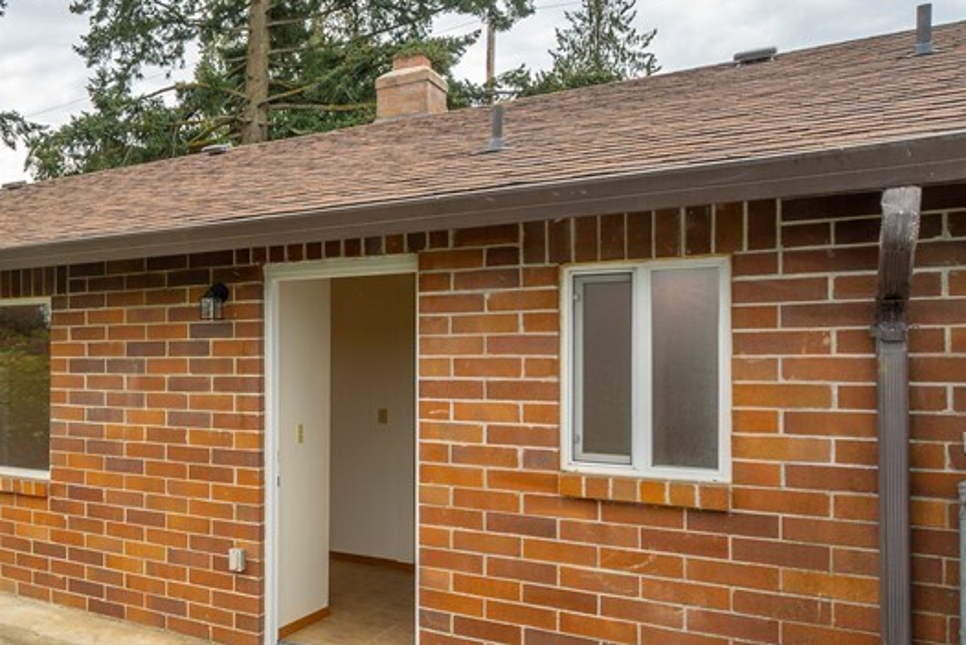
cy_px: 347
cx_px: 54
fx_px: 886
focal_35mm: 33
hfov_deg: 49.3
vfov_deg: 40.0
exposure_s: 1/50
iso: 100
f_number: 7.1
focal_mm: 16
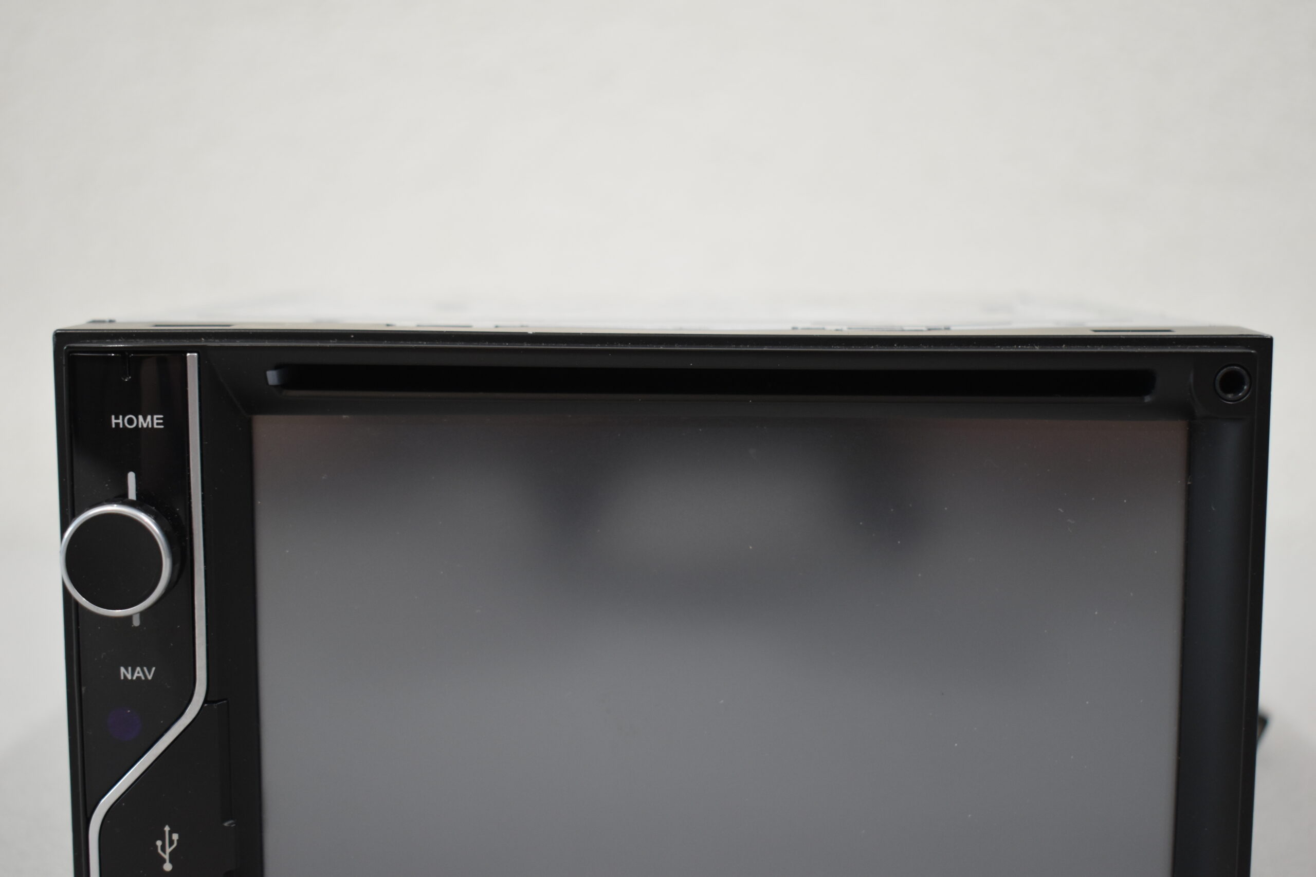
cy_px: 438
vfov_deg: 26.5
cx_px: 658
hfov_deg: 38.9
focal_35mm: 51
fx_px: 1864
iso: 800
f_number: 4.5
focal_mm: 34
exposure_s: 1/160
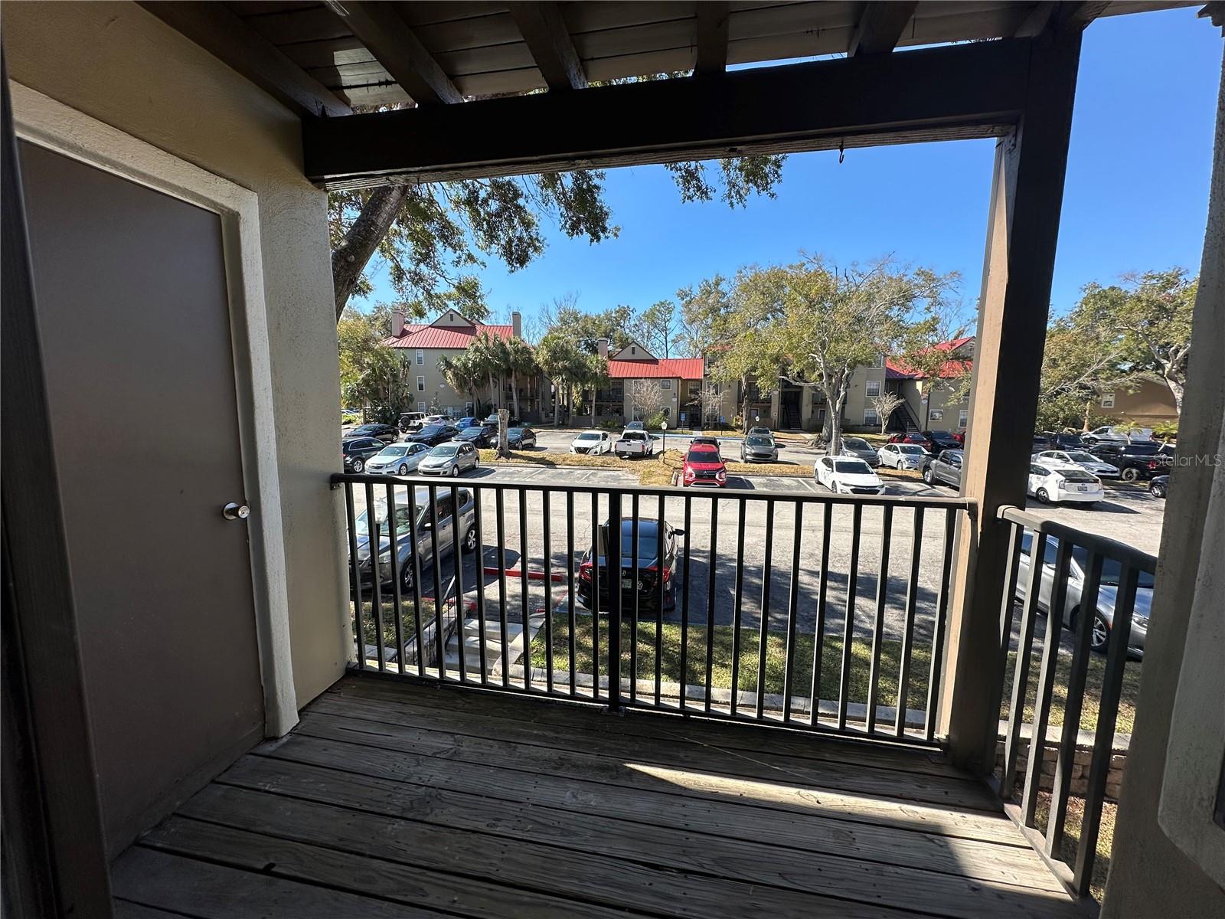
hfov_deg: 102.1
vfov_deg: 85.7
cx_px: 612
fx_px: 495
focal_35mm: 14
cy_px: 460
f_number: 2.2
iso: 50
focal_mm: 2.22
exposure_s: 1/910
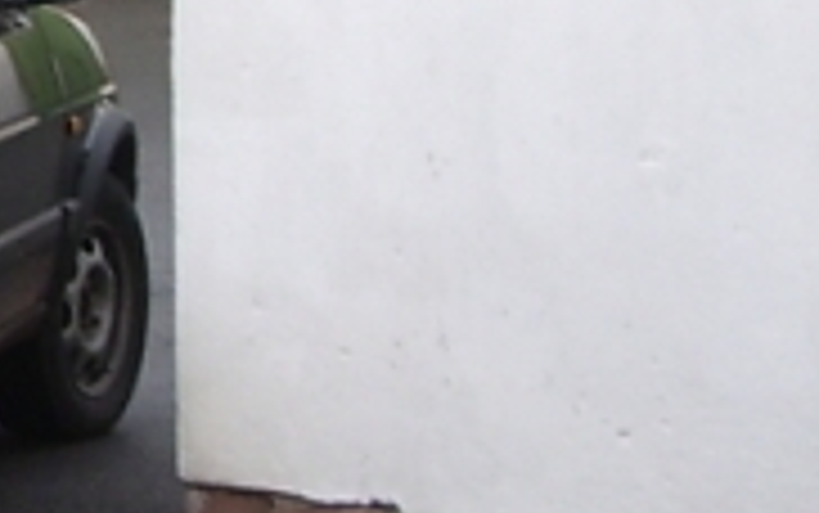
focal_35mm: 245
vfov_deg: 5.3
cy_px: -194
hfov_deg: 8.1
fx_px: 5472
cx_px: -864
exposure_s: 1/160
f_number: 2.8
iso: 50
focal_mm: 6.8
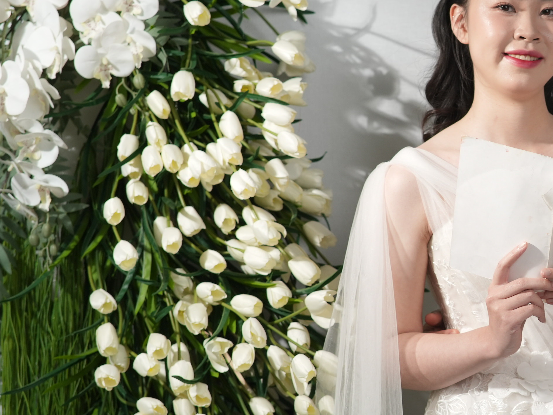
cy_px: 242
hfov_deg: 9.8
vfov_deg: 7.5
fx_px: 3179
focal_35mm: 199
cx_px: 613
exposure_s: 1/125
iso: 250
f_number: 3.2
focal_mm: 85
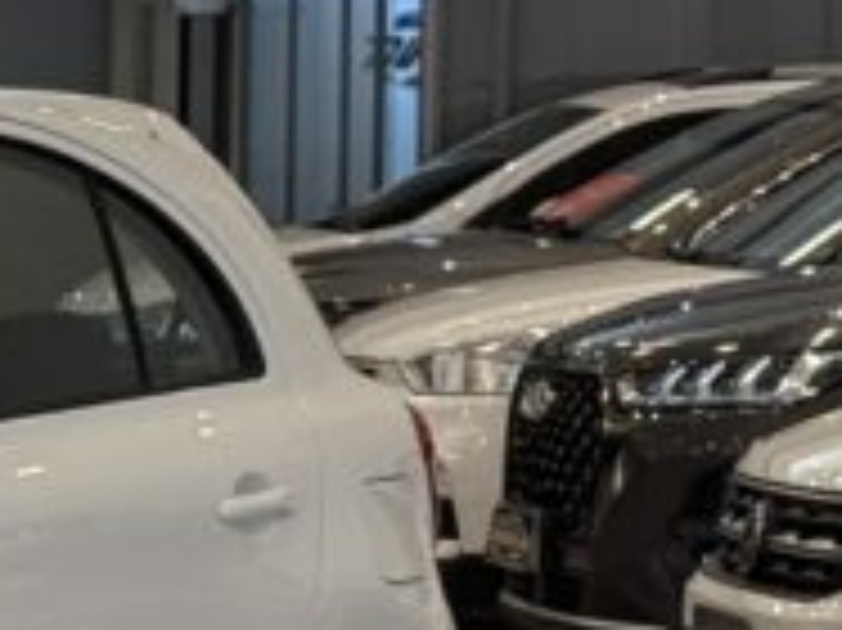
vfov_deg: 5.6
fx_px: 6393
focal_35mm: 263
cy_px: 608
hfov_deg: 7.3
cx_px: -774
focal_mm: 6.76
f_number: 1.78
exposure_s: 1/120
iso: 125
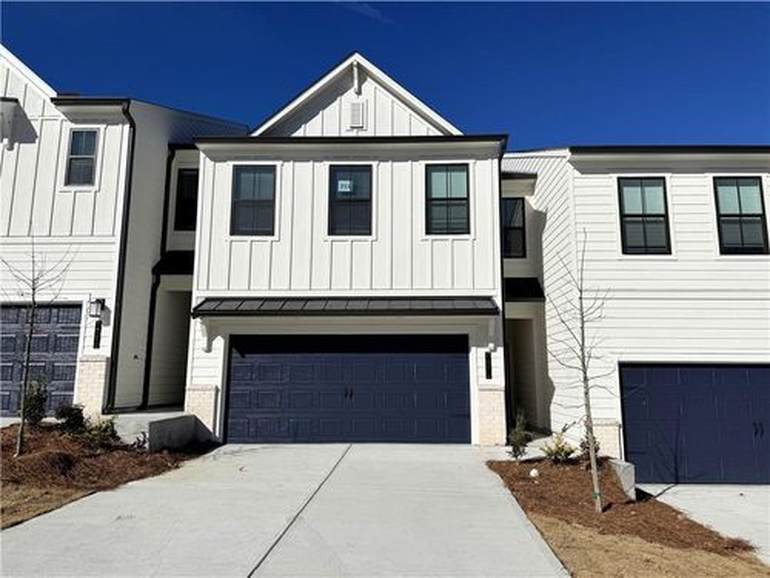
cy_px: 289
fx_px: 534
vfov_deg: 56.8
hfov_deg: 71.6
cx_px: 385
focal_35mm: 24
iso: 64
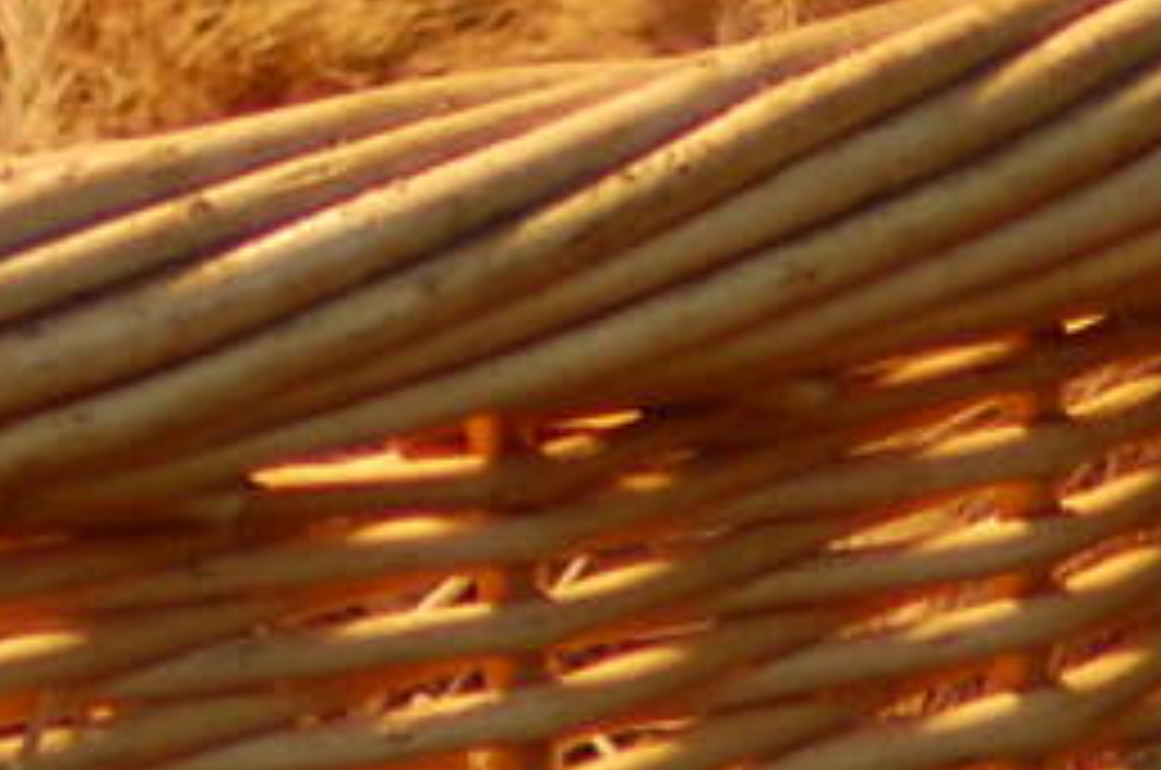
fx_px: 50989
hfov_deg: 1.3
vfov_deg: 0.9
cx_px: -482
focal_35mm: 1584
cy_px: -1211
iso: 500
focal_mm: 170
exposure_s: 1/500
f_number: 4.8
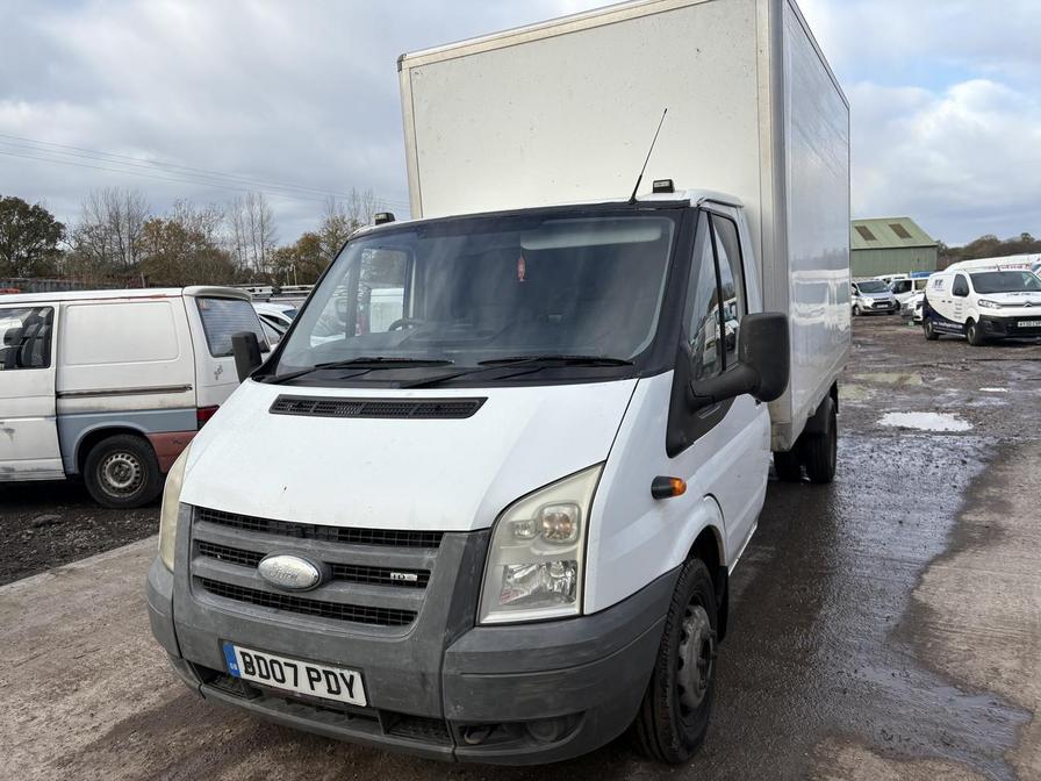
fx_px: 782
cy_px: 390
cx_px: 520
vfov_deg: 53.1
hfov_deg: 67.3
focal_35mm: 26
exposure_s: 1/1706
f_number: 1.6
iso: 50
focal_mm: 5.96
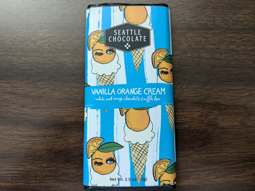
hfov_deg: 65.3
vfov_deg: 51.4
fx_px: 199
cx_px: 128
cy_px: 96
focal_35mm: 27
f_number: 1.73
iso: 414
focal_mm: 4.38
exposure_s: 1/40
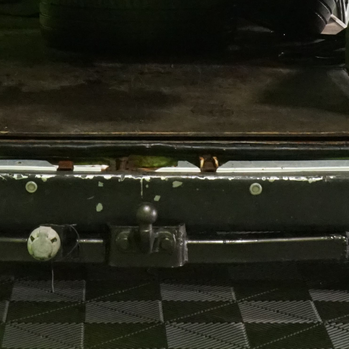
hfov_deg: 12.6
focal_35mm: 138
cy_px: -98
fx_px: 1574
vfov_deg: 12.3
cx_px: 111
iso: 6400
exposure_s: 1/15
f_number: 20
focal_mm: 40
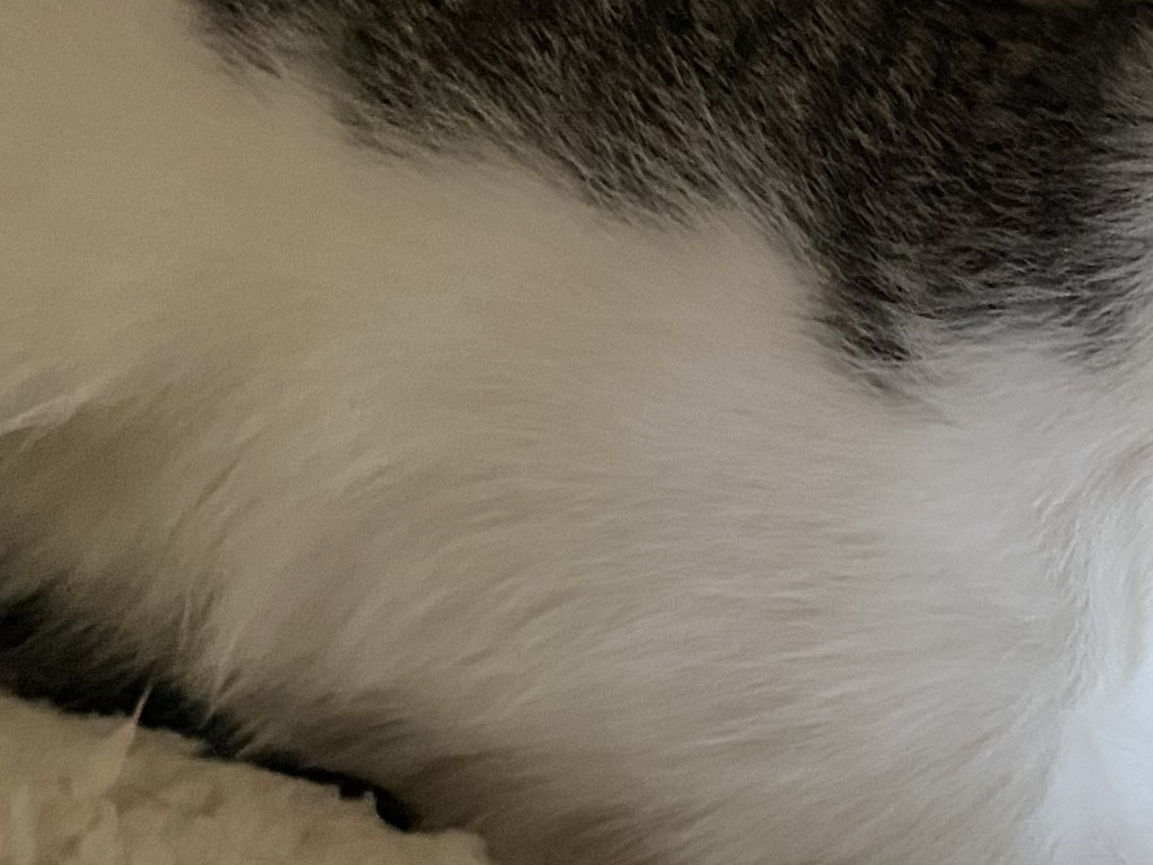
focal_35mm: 83
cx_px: 1031
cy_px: 398
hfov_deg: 23.0
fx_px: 2764
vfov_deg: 17.8
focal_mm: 4.25
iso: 500
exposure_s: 1/45
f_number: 1.8
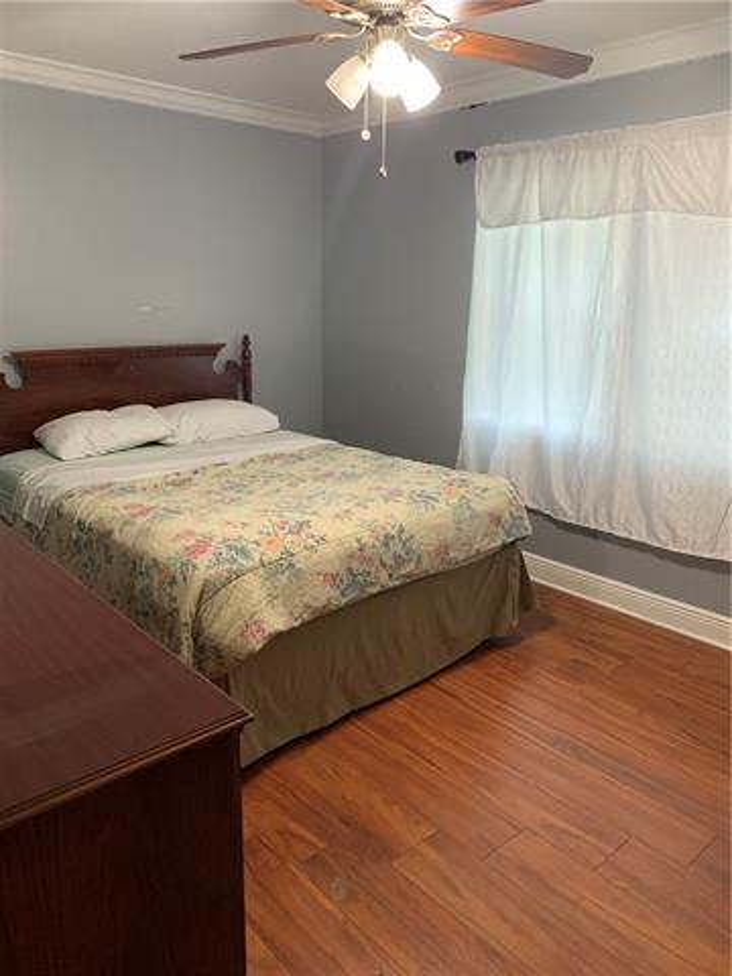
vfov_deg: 67.3
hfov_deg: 53.1
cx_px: 366
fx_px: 733
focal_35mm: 26
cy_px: 488
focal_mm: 4.25
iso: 250
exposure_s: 1/60
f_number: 1.8
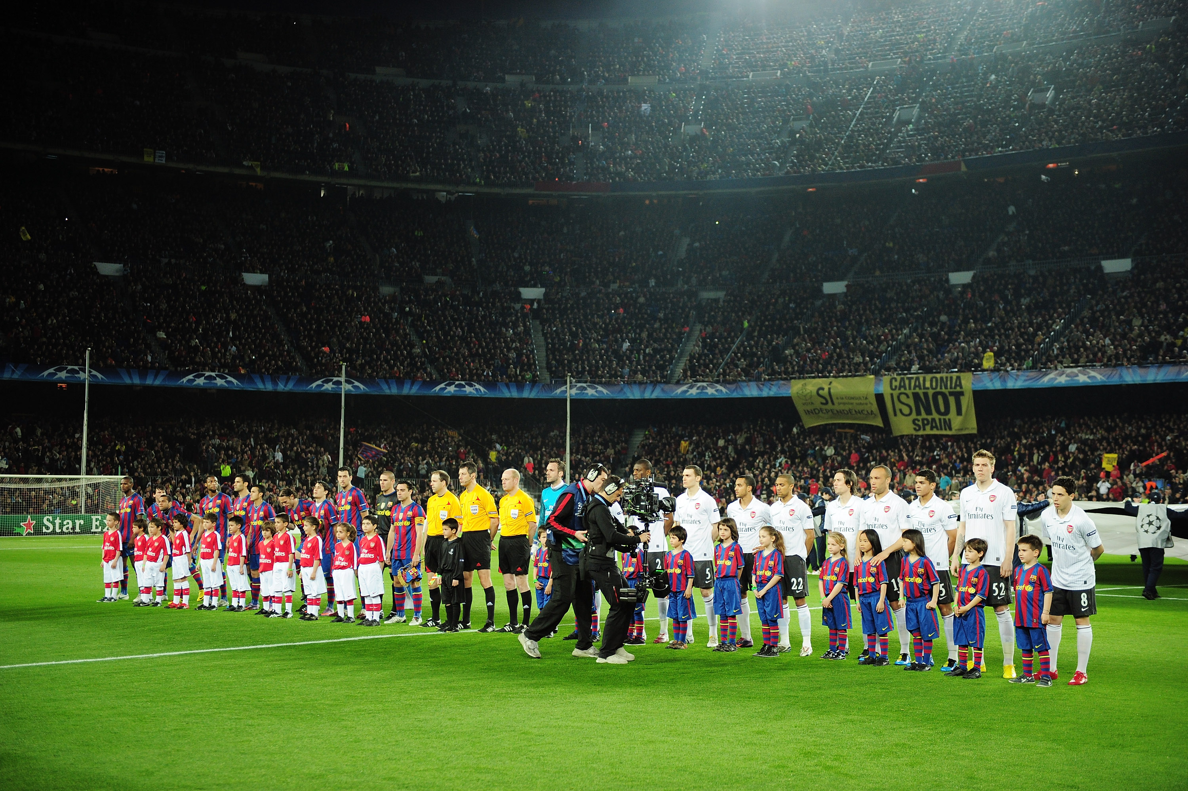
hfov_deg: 36.3
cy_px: 396
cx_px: 594
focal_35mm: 55
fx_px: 1814
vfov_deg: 24.6
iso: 1600
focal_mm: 55
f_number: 2.8
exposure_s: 1/1000
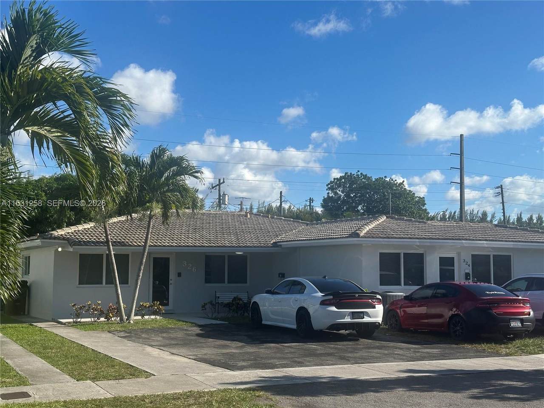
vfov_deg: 30.3
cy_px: 204
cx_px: 272
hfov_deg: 39.7
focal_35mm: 48
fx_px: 754
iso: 64
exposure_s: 1/4566
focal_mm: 6.86
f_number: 1.78
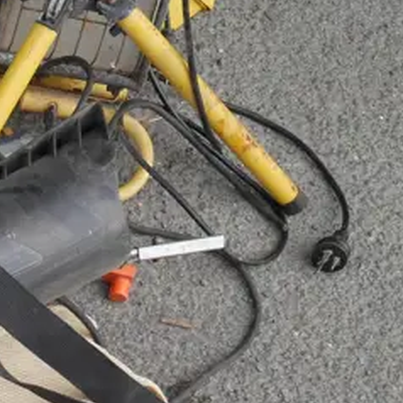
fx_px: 1607
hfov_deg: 12.6
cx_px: -400
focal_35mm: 122
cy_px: 519
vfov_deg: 13.8
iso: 200
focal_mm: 16
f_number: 6.3
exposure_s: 1/320
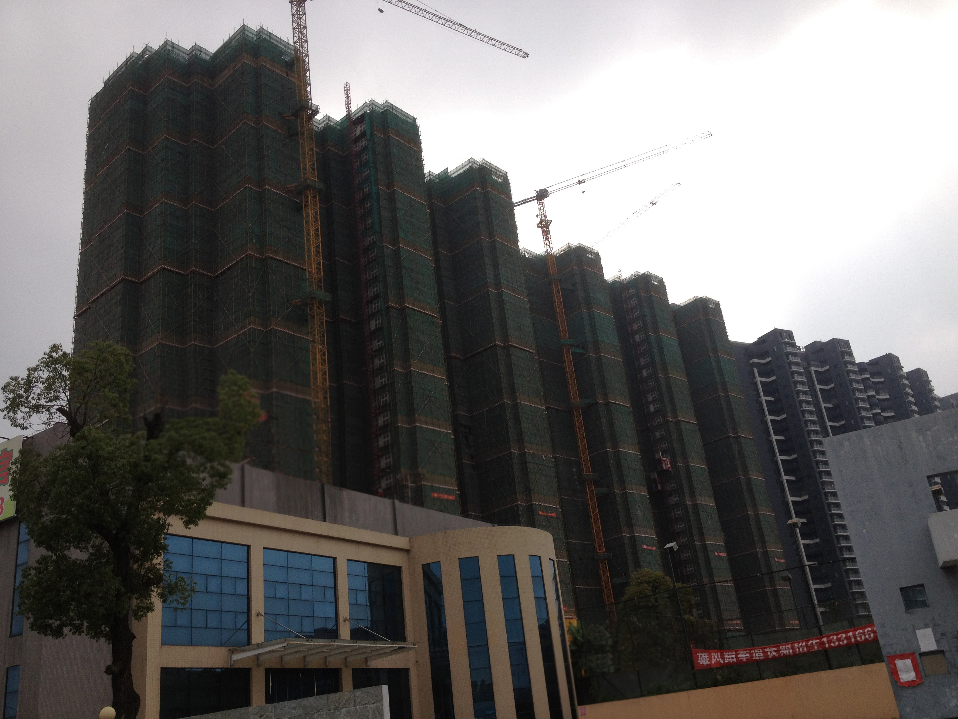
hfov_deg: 52.6
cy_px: 360
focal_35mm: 35
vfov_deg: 40.7
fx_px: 969
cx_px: 479
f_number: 2.4
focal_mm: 4.28
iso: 64
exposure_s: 1/1577
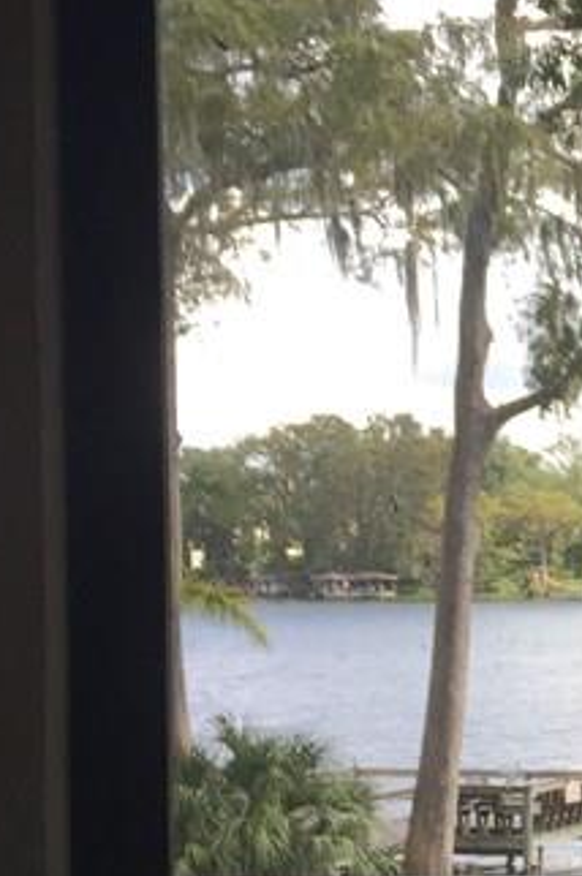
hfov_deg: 12.5
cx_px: 1180
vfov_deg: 21.2
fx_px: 2333
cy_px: 582
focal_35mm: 96
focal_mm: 4.15
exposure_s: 1/421
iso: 32
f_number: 2.2
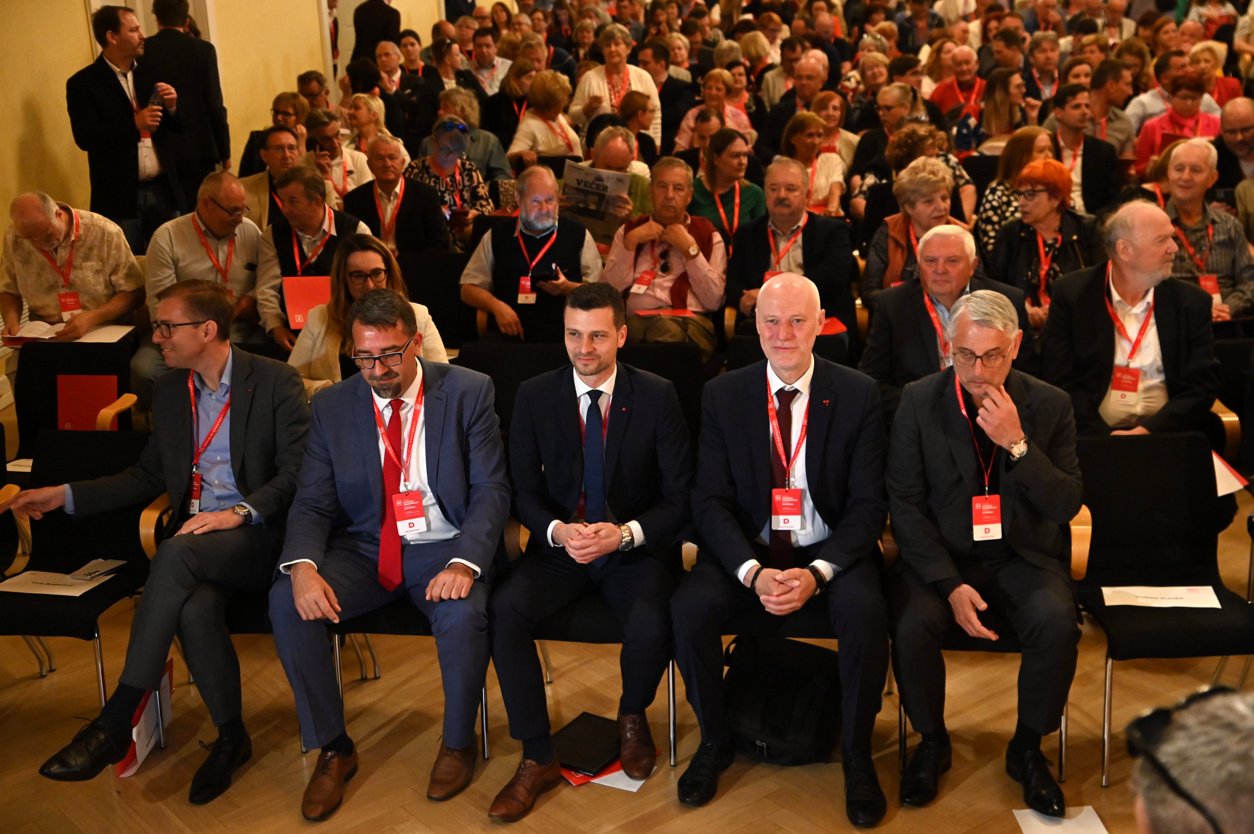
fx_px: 1671
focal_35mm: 48
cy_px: 417
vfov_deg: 28.0
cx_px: 627
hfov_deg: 41.1
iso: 5000
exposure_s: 1/100
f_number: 3.2
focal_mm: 48
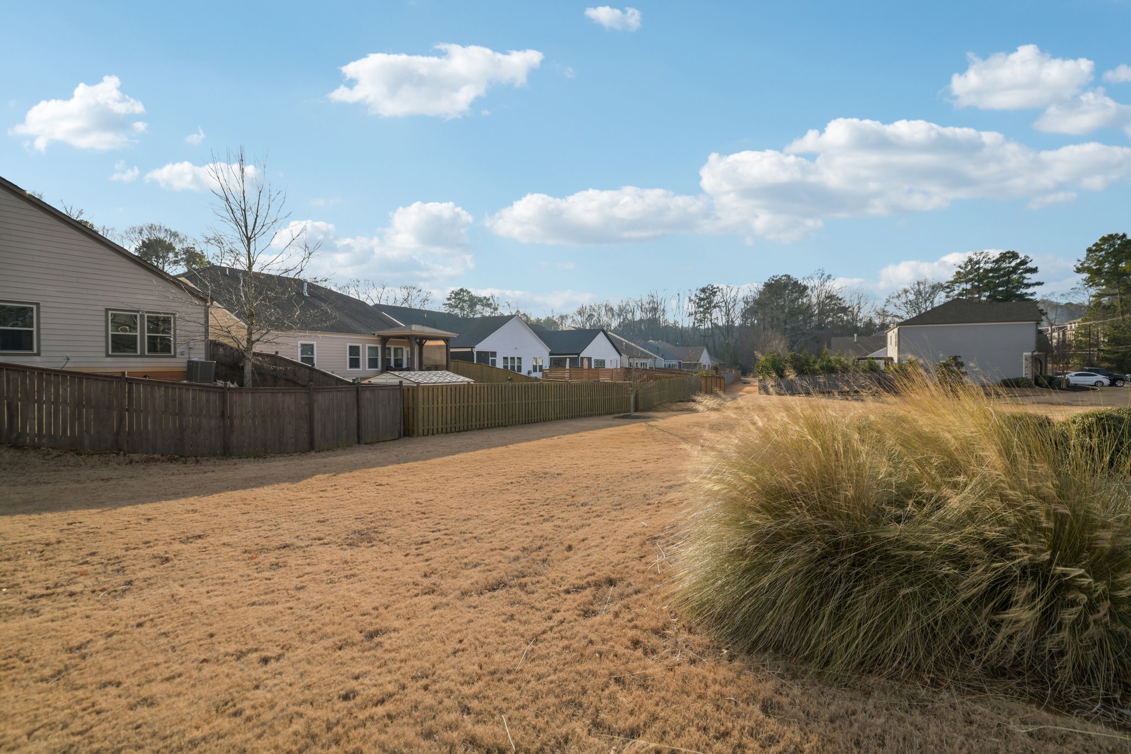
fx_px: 503
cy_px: 377
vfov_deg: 73.7
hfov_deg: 96.7
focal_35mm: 16
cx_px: 566
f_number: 8
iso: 100
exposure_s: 1/250
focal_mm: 16
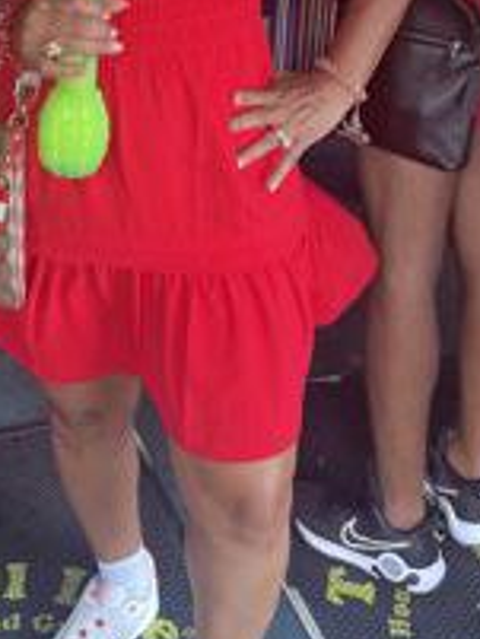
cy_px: -45
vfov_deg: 30.6
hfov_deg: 25.4
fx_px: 1053
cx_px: 127
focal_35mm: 57
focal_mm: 5.7
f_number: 1.5
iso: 125
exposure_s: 1/120
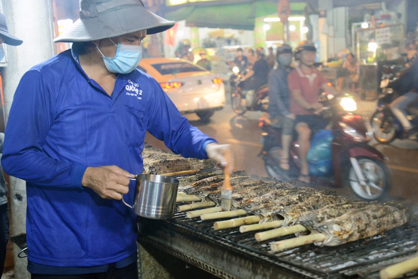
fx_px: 592
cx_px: 220
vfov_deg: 26.5
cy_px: 142
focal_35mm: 51
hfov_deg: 38.9
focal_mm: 48
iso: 2500
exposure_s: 1/60
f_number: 4
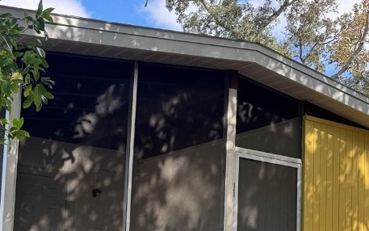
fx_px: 573
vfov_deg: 22.1
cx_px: 86
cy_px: 221
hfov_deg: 34.8
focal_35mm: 57
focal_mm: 6.76
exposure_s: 1/693
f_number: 1.78
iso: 80
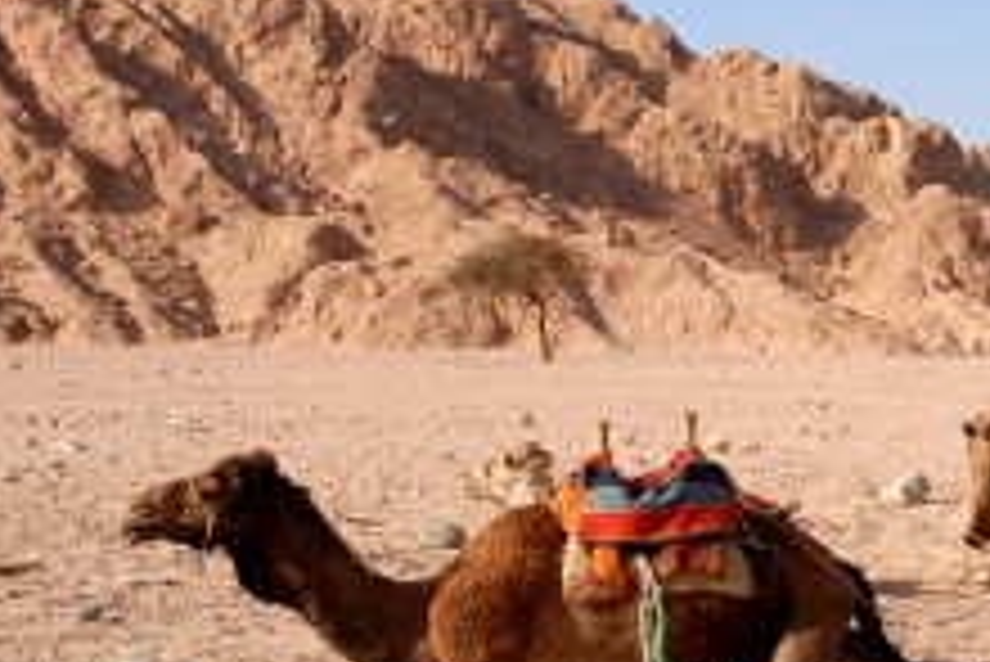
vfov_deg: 13.6
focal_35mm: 101
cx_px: 940
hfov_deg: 19.7
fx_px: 2778
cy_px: 214
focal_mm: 35
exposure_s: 1/250
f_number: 8
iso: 100
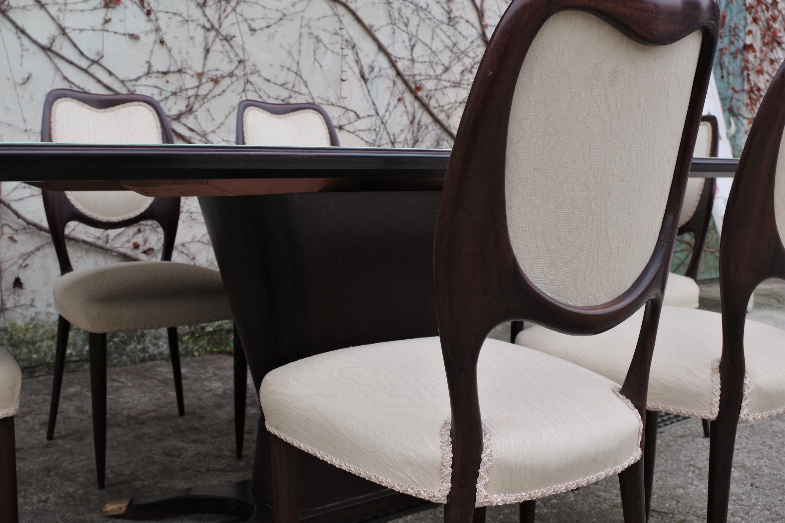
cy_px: 239
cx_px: 358
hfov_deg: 51.8
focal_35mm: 37
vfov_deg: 35.9
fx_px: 807
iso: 200
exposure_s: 1/200
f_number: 5.6
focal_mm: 23.13
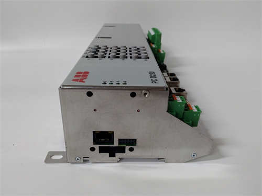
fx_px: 204
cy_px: 98
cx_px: 131
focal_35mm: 27
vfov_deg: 51.4
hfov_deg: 65.3
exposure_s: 1/33
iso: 312
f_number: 2
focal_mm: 3.79
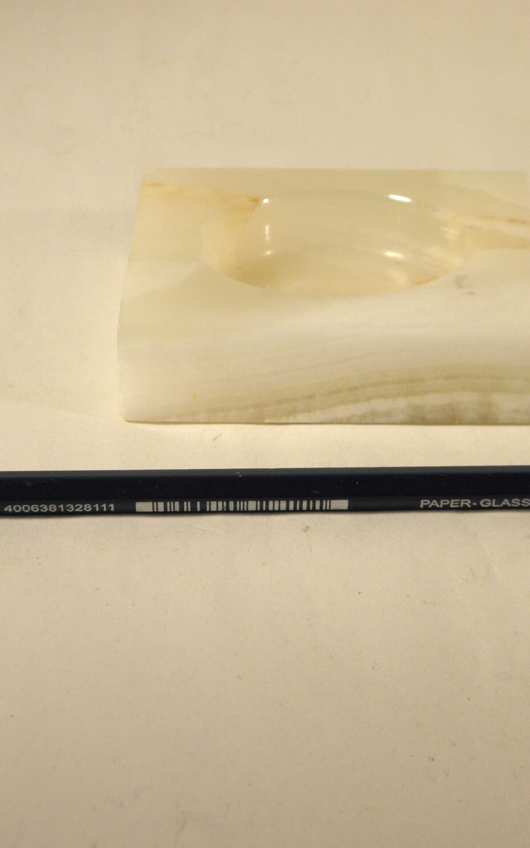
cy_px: 425
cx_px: 346
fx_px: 2635
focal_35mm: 114
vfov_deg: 18.3
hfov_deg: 11.5
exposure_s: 1/50
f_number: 4.4
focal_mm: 14.3
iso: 100
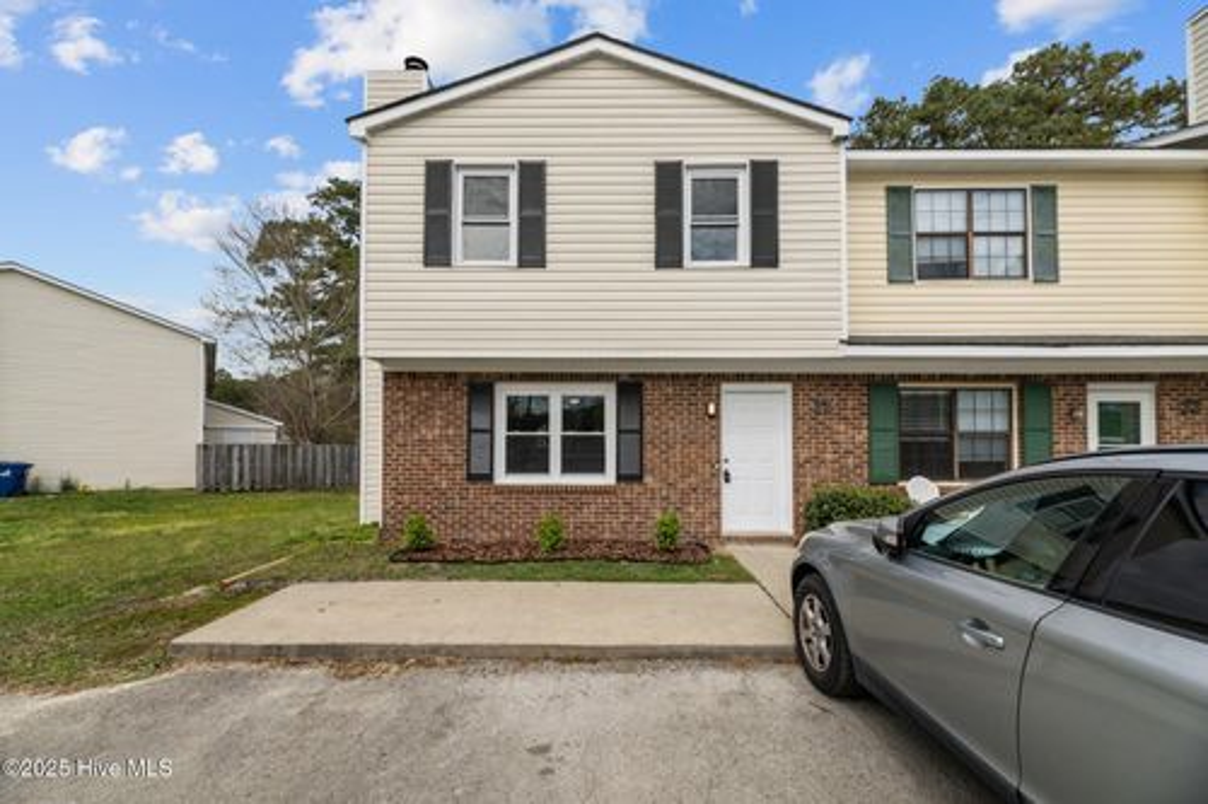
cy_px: 402
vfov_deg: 81.2
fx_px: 470
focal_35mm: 14
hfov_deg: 104.3
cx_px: 604
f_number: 9
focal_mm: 14
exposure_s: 1/640
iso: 400
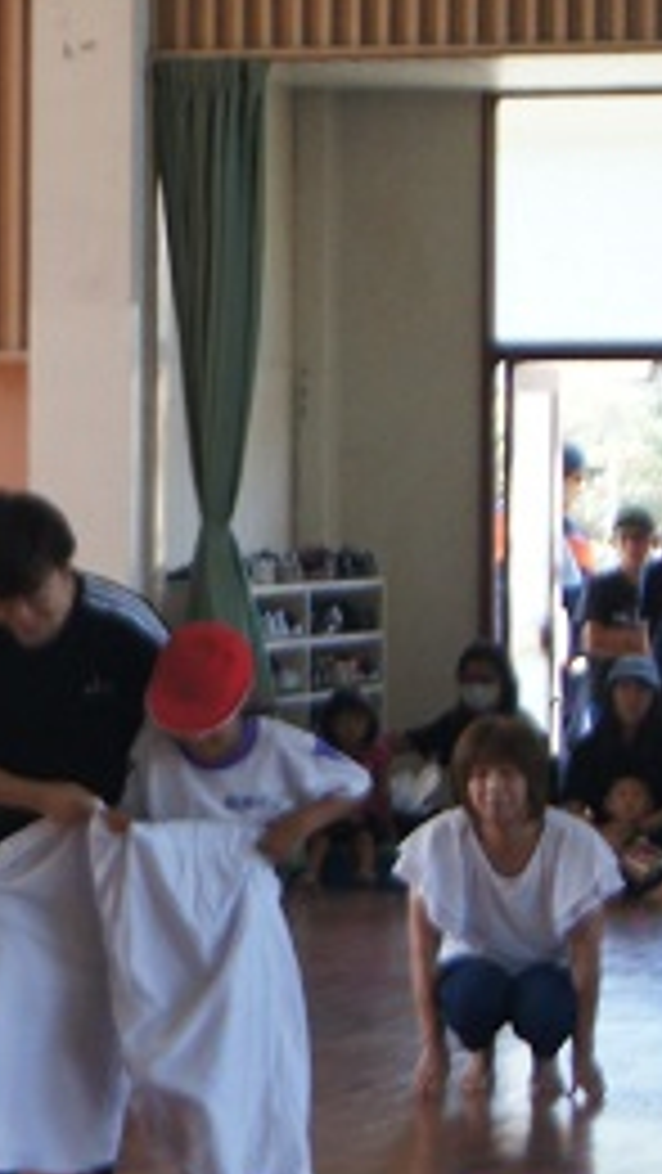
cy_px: 787
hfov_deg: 5.0
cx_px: -743
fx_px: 7371
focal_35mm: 236
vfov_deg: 9.1
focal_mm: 55
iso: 640
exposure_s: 1/100
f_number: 5.6
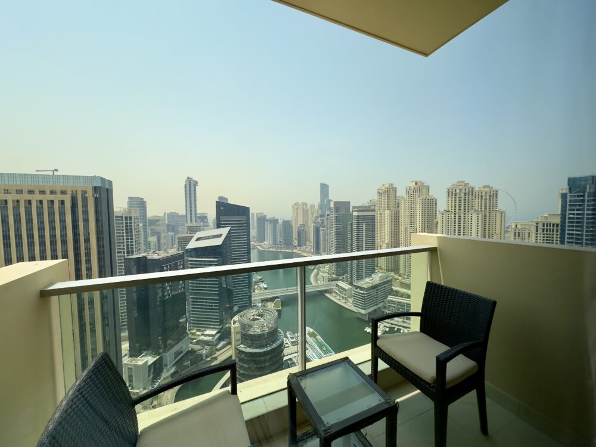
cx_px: 298
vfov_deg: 85.7
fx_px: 241
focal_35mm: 14
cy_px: 224
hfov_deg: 102.1
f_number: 2.2
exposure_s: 1/888
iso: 50
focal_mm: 2.22
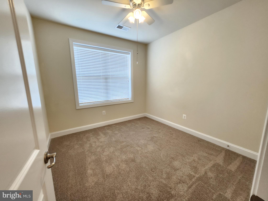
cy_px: 100
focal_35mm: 13
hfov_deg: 106.2
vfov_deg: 89.9
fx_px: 101
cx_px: 134
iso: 320
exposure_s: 1/60
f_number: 2.2
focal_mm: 1.74
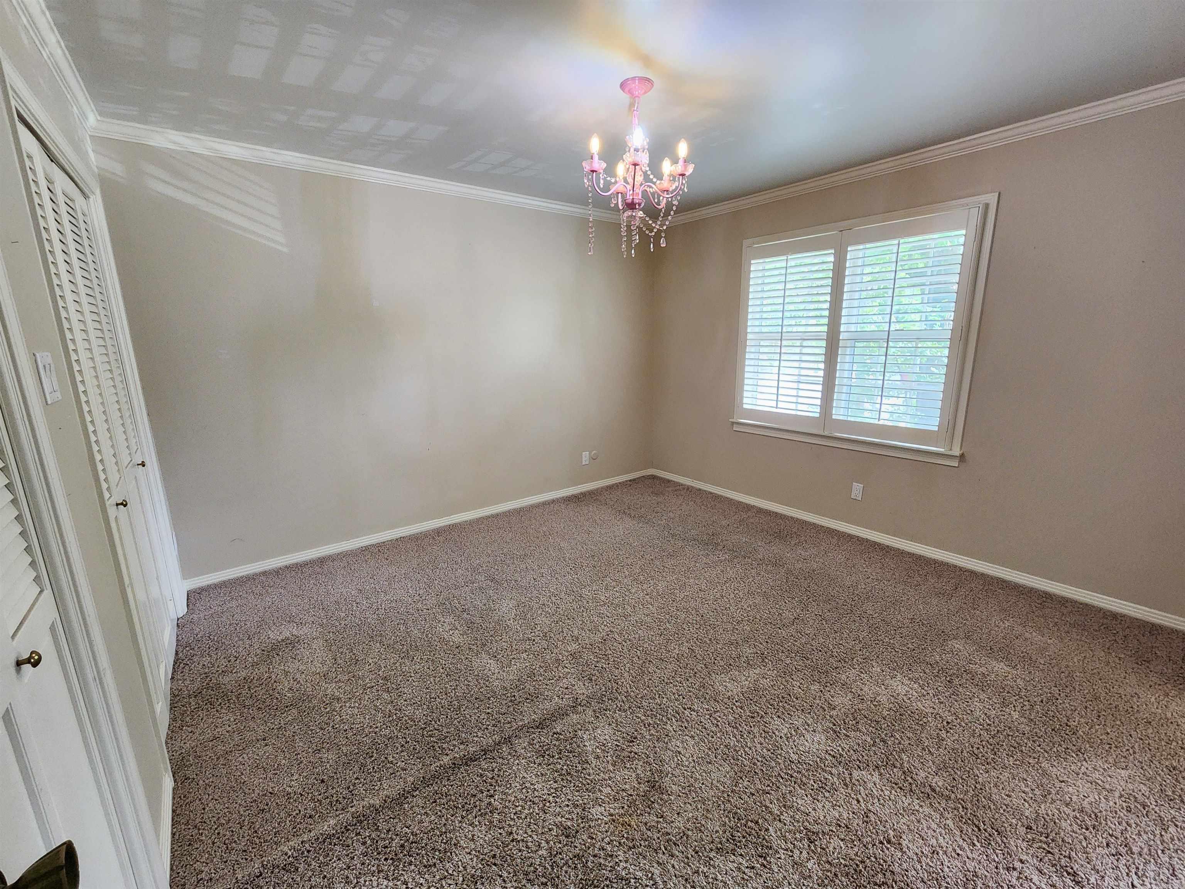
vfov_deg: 89.9
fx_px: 445
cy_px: 444
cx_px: 592
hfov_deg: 106.2
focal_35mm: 13
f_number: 2.2
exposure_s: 1/60
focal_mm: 2.2
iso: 320
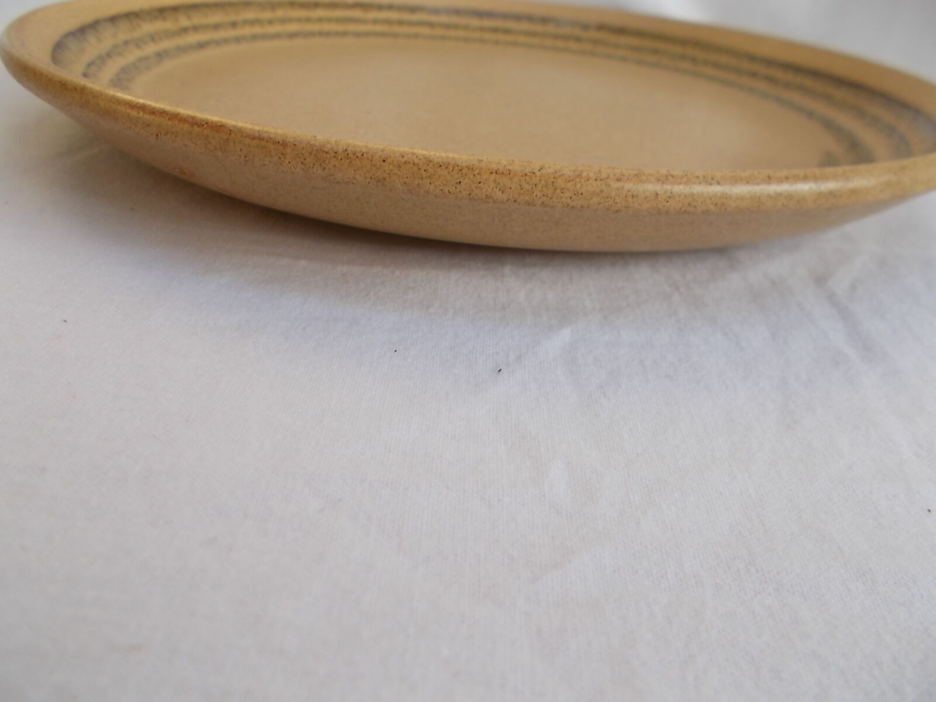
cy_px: 351
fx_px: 703
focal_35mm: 26
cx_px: 468
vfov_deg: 53.1
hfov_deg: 67.3
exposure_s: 1/100
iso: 80
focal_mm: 4.6
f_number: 3.2
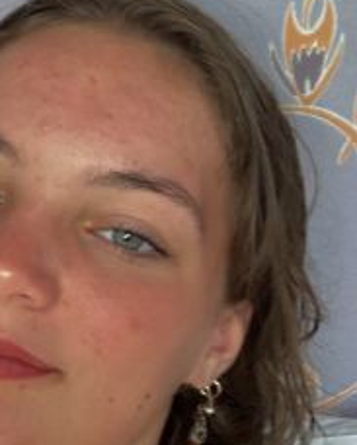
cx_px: -76
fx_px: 1081
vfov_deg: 23.3
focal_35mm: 82
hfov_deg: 17.8
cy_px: 212
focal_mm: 2.87
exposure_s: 1/60
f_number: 2.2
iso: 80
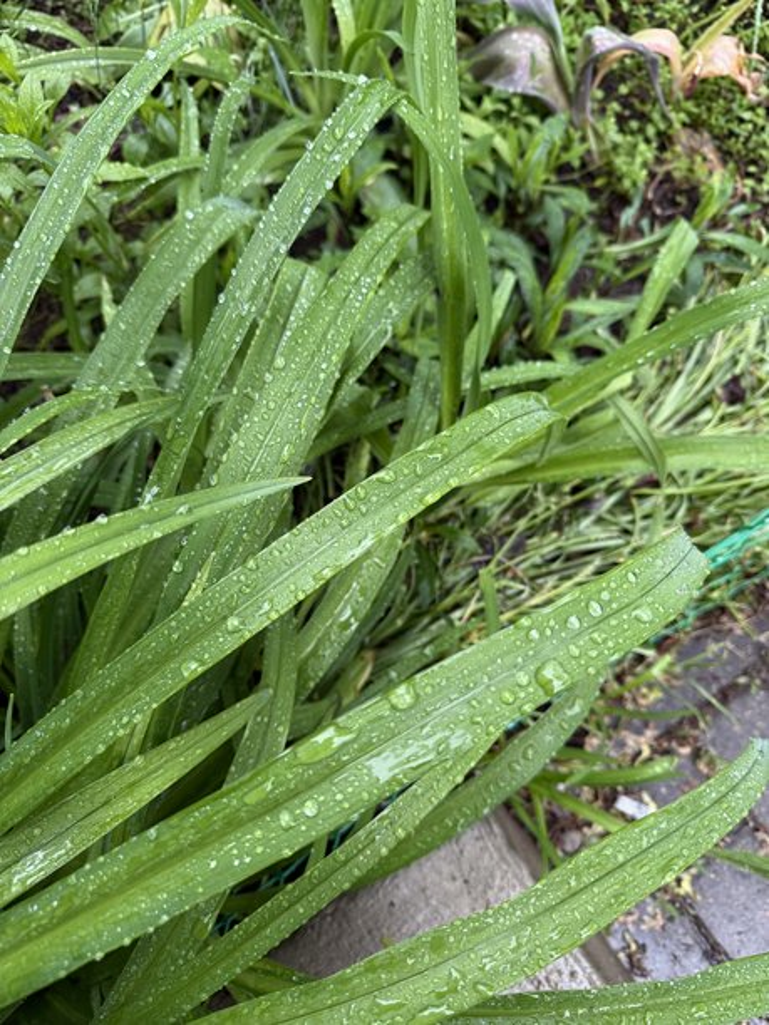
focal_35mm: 24
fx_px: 711
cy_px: 512
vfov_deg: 71.6
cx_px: 384
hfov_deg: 56.8
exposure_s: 1/103
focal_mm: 6.76
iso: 200
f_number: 1.78
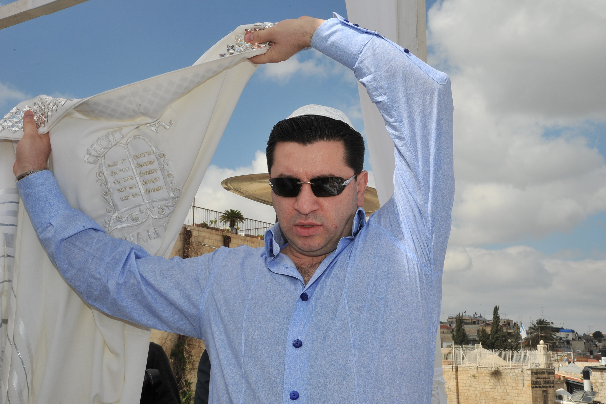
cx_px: 303
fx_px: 774
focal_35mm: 46
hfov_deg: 42.8
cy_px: 202
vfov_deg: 29.2
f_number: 22
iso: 500
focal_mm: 46
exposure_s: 1/250
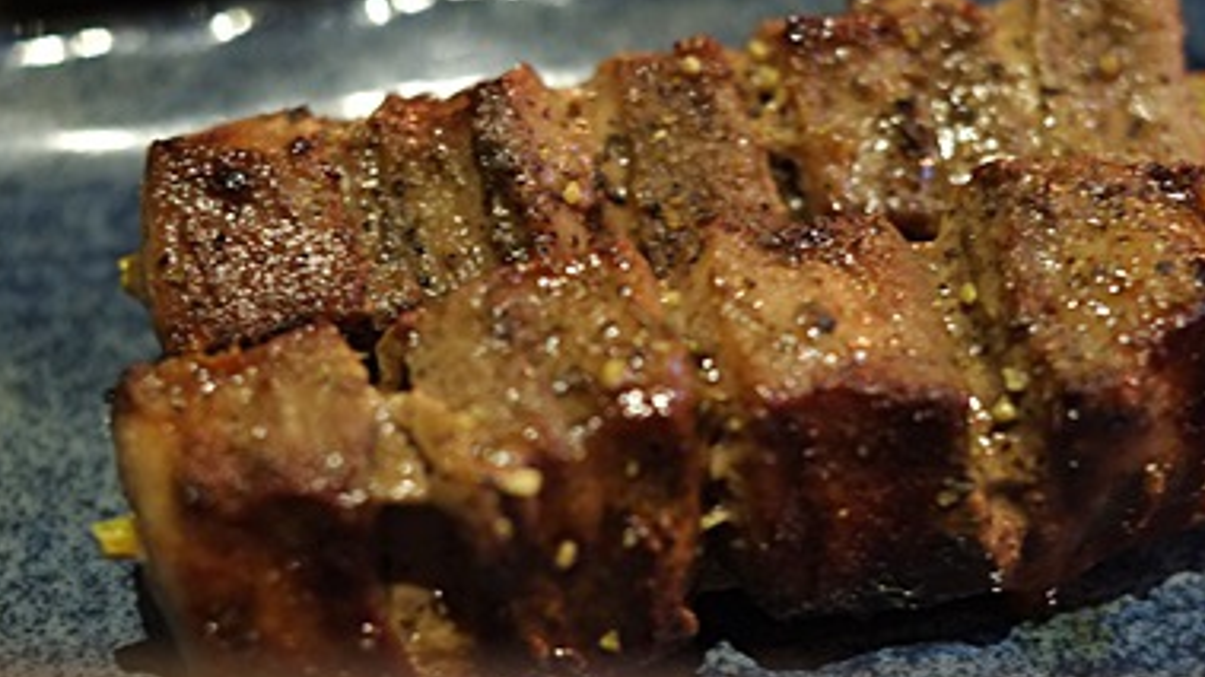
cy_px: 362
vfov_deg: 13.7
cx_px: 661
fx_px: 2811
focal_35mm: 88
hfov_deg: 24.2
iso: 1600
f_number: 2.8
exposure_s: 1/7
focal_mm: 35
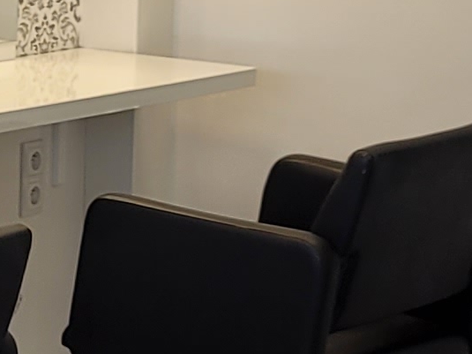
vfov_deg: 7.5
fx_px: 2672
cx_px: -415
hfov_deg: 9.5
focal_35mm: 196
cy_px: -29
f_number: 1.8
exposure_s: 1/100
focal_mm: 5.4
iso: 50
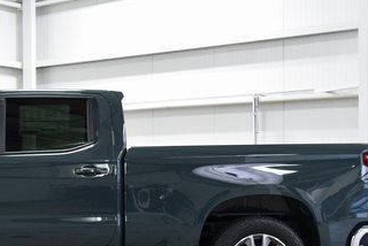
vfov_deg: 16.7
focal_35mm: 81
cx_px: 44
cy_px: 206
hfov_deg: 24.4
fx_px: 829
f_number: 5
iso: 1600
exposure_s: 1/60
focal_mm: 27
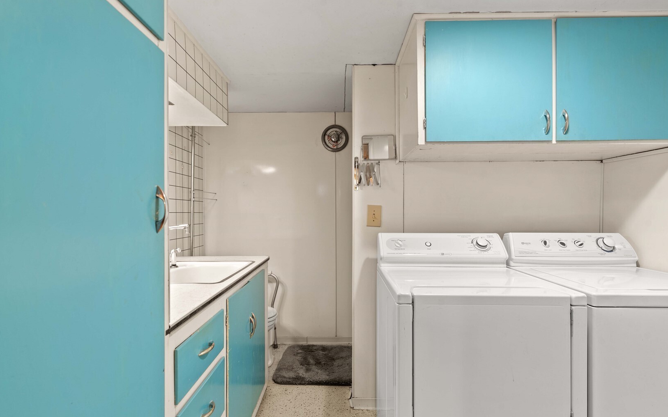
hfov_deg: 94.4
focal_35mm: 17
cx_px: 328
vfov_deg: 68.0
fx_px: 309
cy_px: 215
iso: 200
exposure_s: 1/1.67
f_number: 8
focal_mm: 16
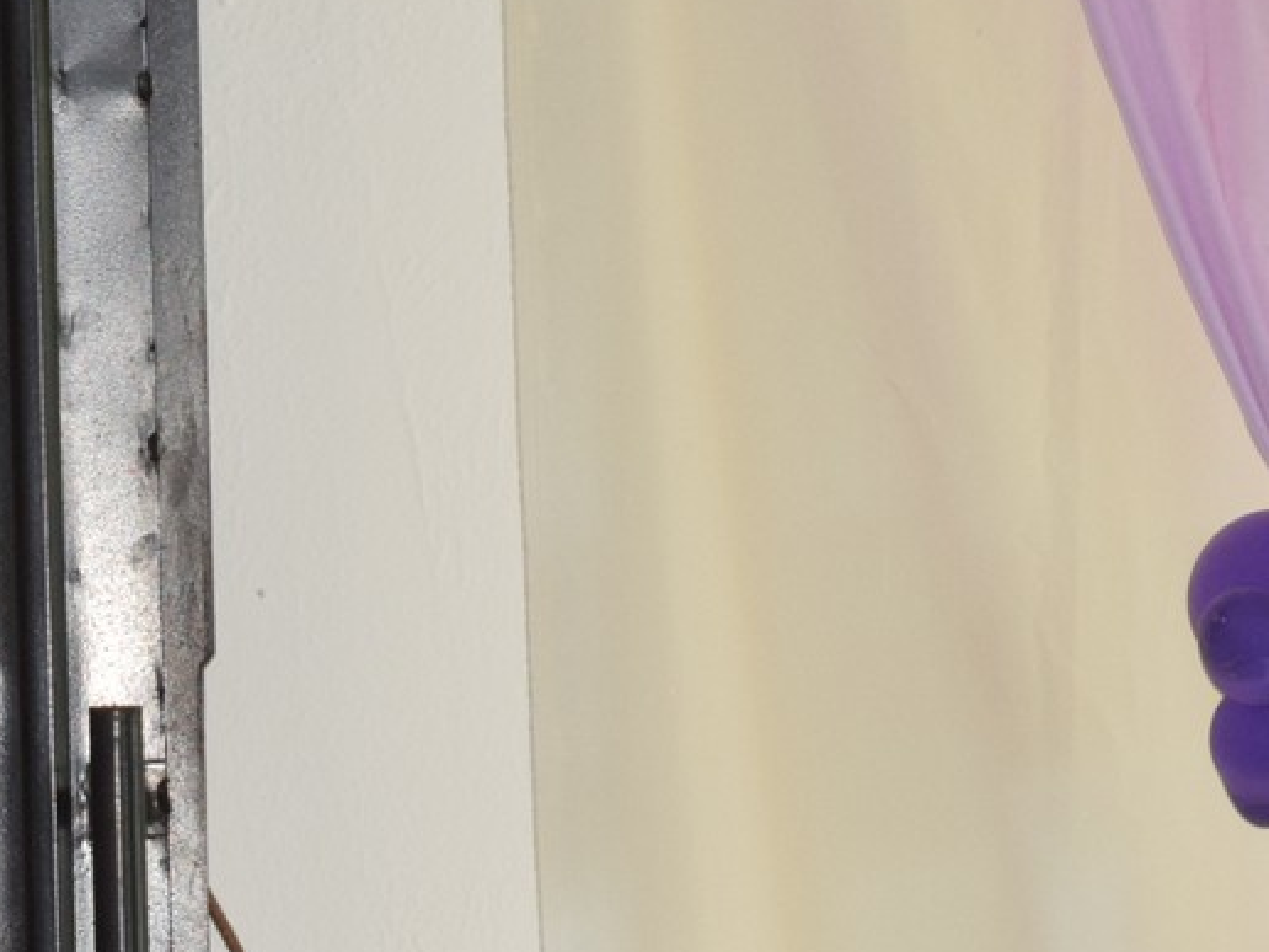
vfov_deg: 6.1
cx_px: -301
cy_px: 1205
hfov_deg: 8.1
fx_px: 8835
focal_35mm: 241
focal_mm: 48
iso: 800
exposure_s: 1/100
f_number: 5
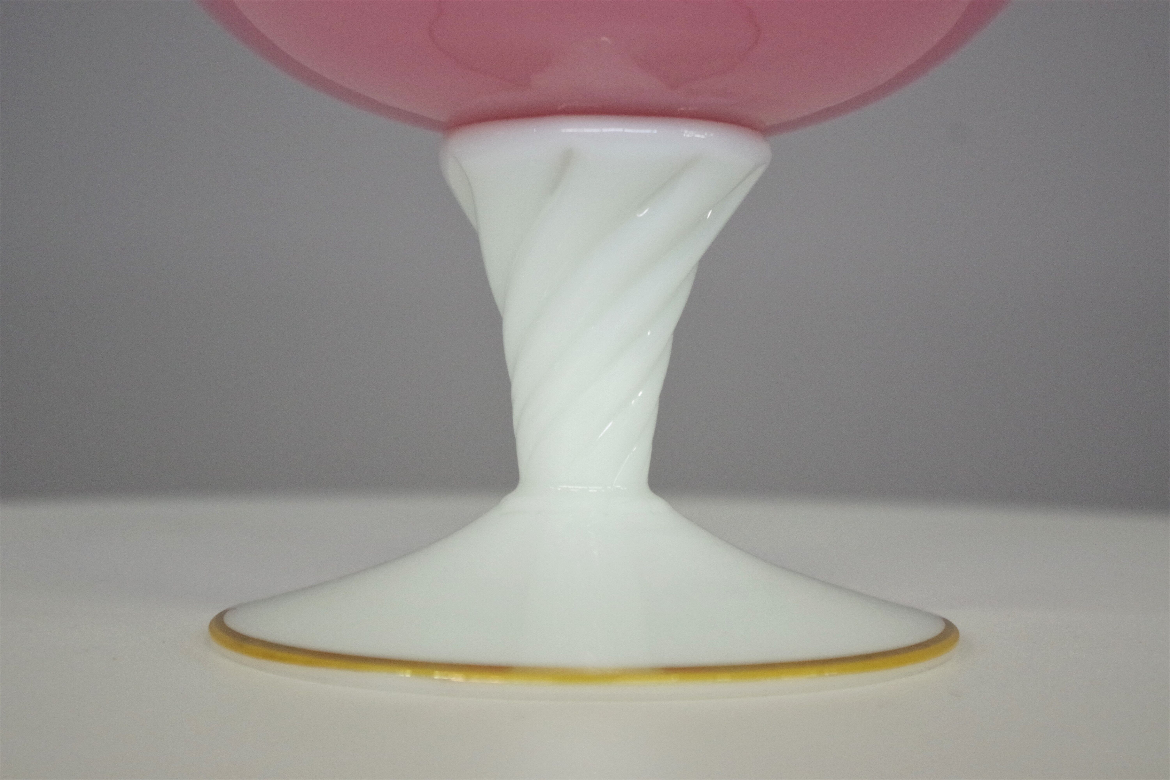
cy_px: 390
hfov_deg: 31.4
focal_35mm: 64
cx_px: 585
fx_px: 2080
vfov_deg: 21.2
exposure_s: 1/80
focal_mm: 42.5
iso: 3200
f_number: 4.5
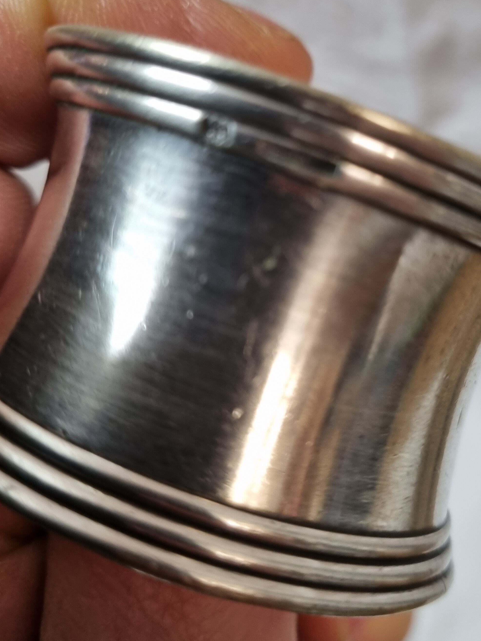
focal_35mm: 40
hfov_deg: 35.6
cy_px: 259
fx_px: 741
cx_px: 318
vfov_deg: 46.6
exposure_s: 1/50
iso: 200
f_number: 1.8
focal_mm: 5.4
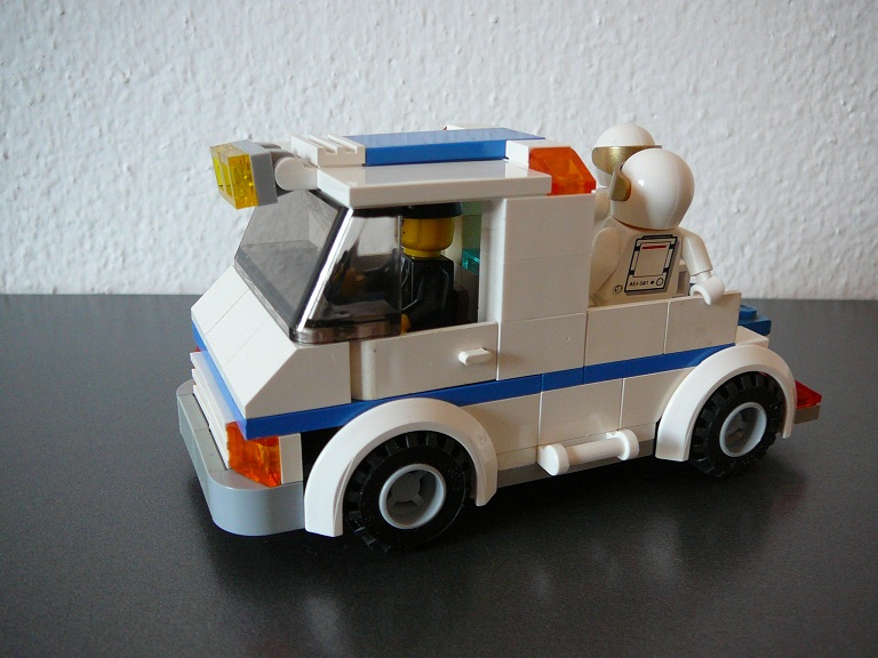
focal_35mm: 35
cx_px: 439
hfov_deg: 52.6
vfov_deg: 40.7
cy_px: 329
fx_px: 888
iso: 200
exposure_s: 1/15
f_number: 2.8
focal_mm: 5.2
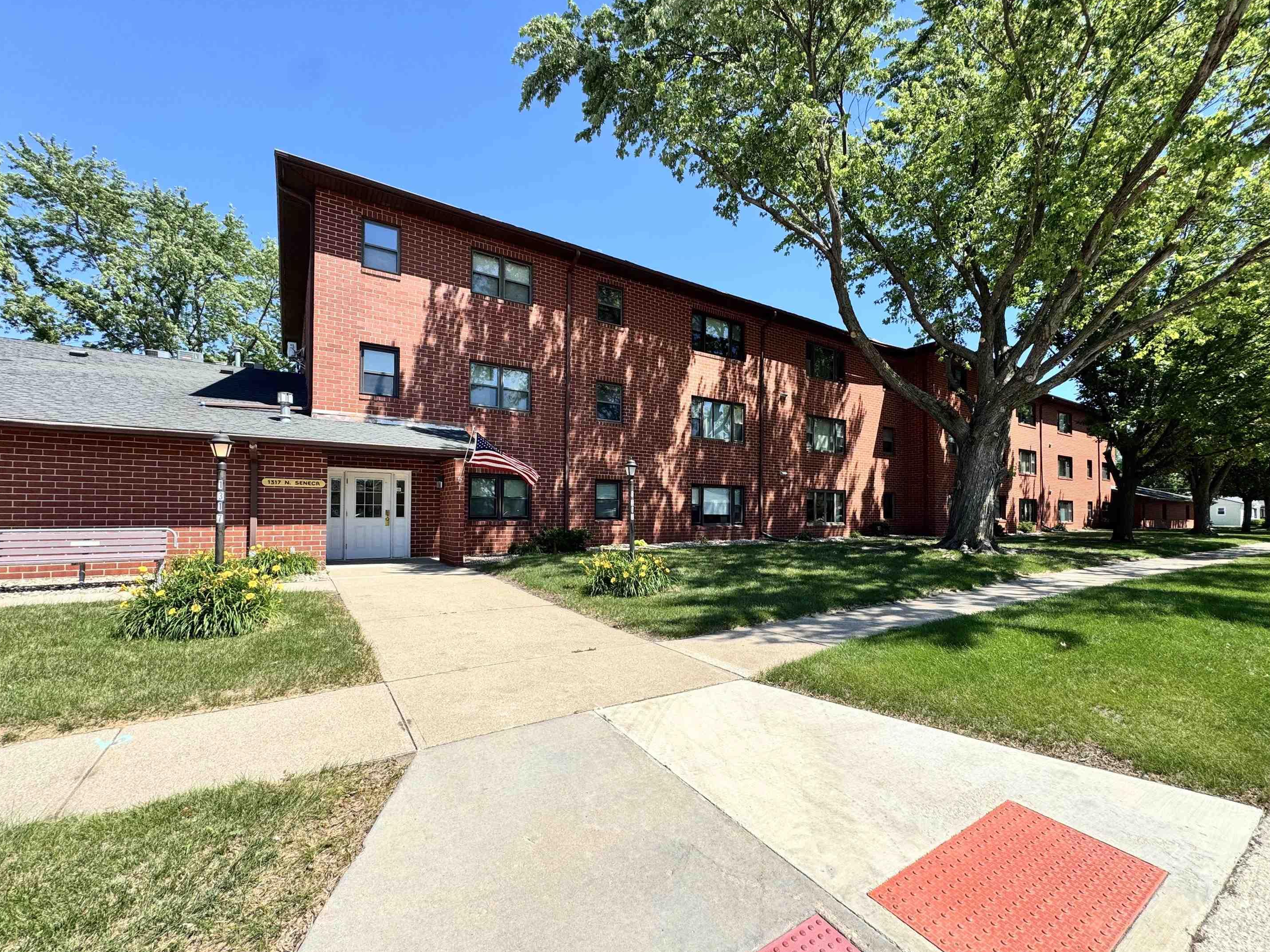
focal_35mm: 15
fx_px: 550
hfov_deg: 98.1
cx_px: 660
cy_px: 504
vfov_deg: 81.7
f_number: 2.2
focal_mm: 2.22
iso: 50
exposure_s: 1/1346
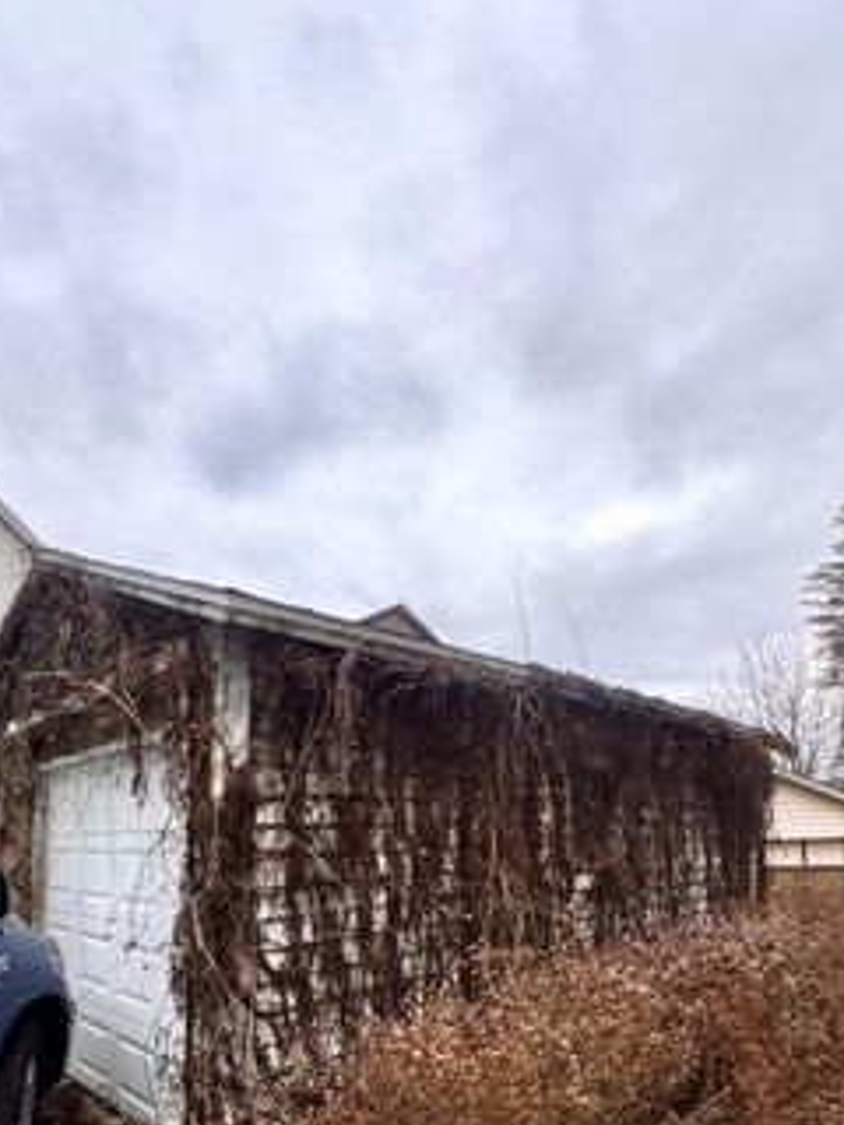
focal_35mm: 21
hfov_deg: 63.3
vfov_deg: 75.8
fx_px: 683
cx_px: 383
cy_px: 773
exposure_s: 1/591
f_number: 2.2
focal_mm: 2.22
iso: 40
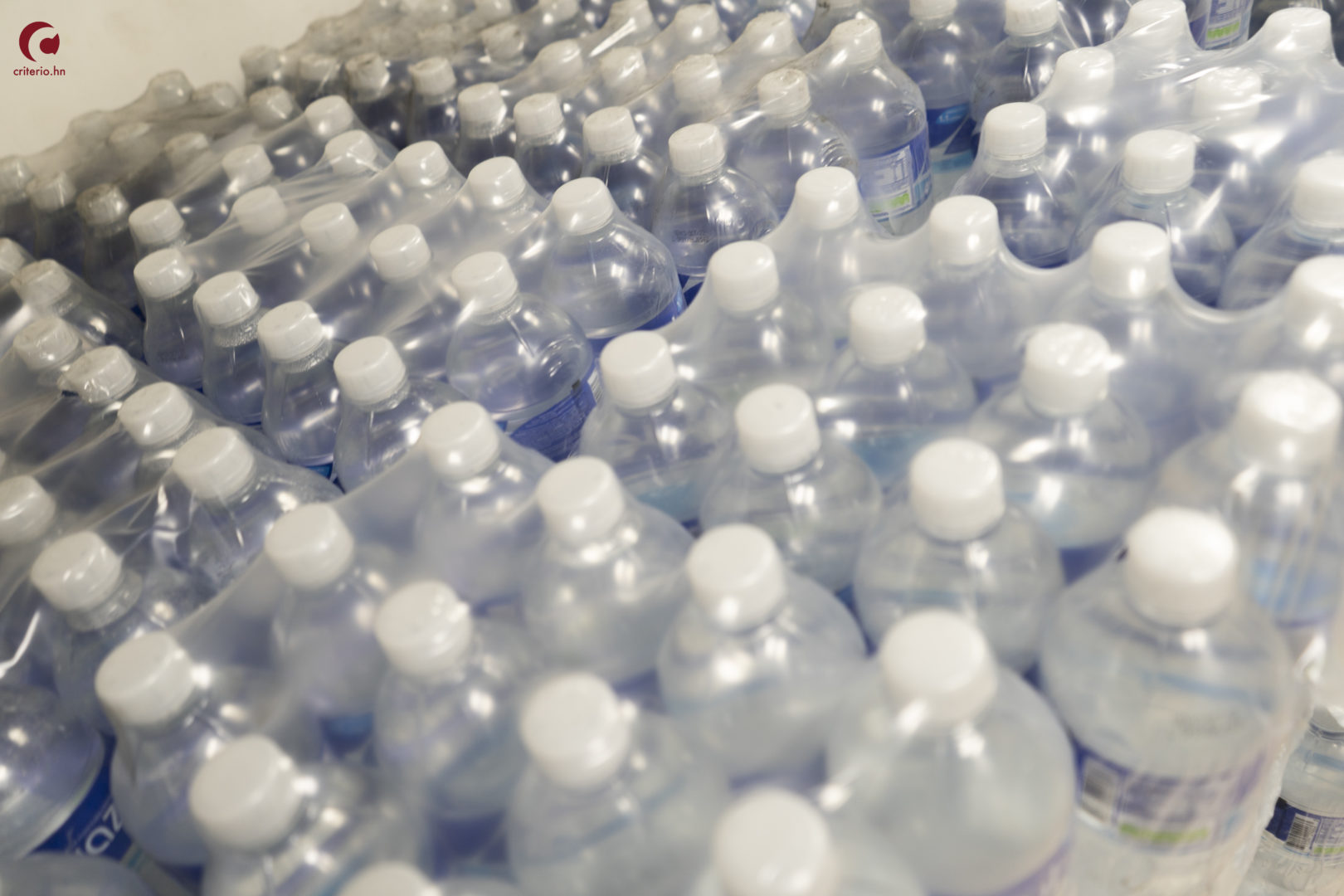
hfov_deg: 65.5
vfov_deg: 46.4
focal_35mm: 28
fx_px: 1045
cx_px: 672
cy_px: 448
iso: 400
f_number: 3.5
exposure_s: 1/15
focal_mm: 28
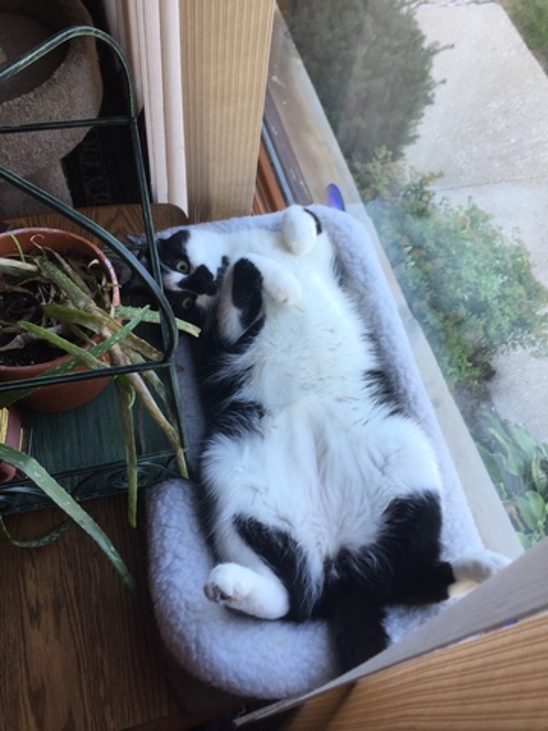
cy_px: 366
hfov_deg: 48.2
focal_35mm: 29
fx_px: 612
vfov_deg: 61.7
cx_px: 274
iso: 32
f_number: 2.2
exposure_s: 1/60
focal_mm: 4.15
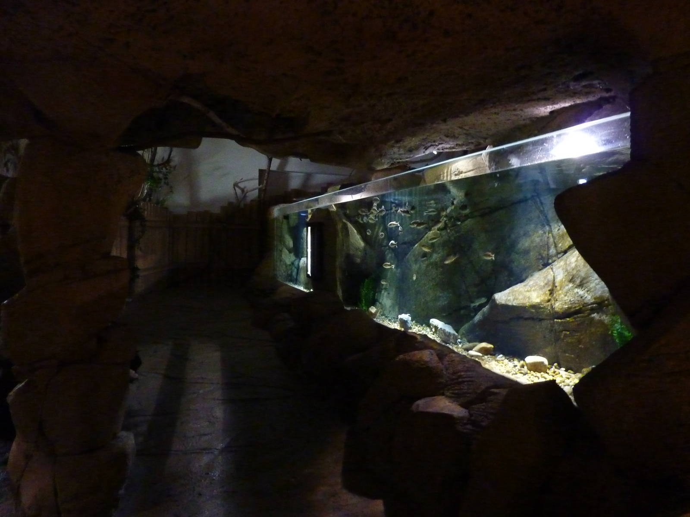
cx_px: 345
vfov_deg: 54.9
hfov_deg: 69.4
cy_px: 258
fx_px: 498
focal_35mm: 25
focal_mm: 4.1
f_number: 3.3
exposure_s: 1/8
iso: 800
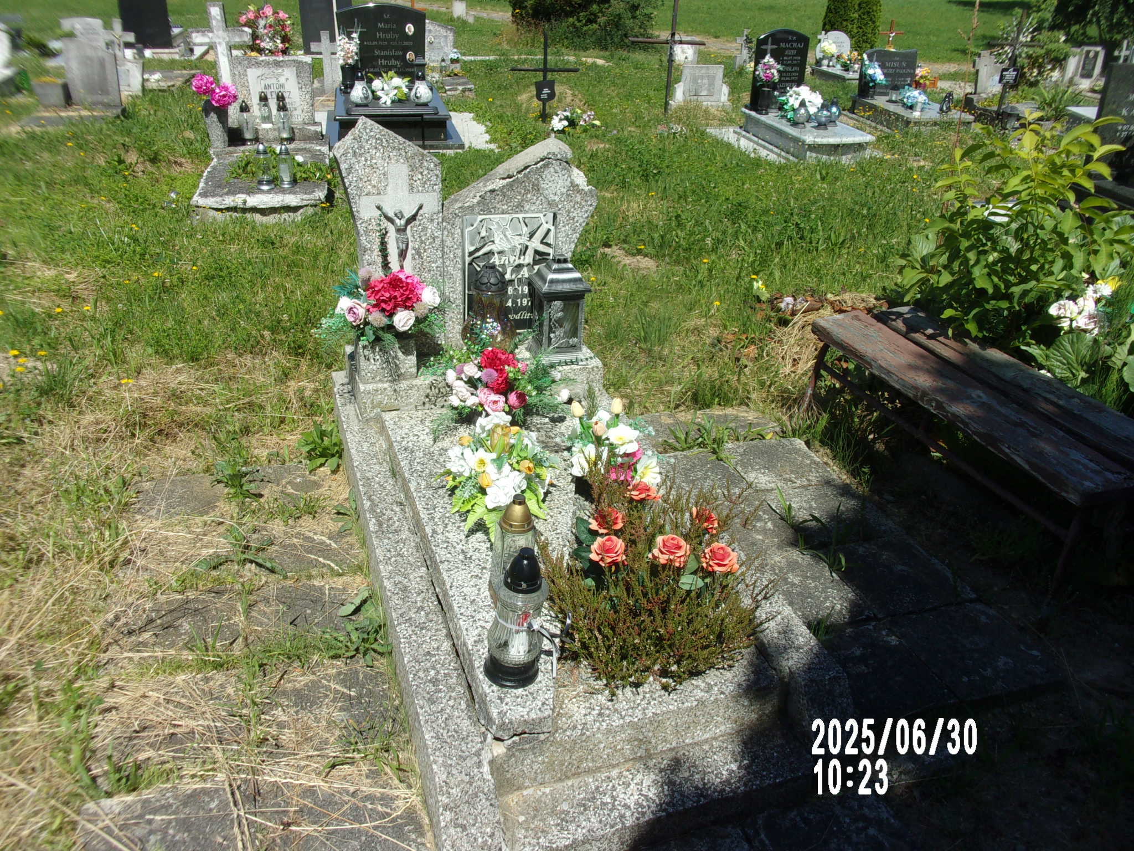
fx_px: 917
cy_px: 426
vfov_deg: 49.7
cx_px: 567
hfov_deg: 63.4
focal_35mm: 28
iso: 80
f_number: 10.8
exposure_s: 1/110
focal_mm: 5.1
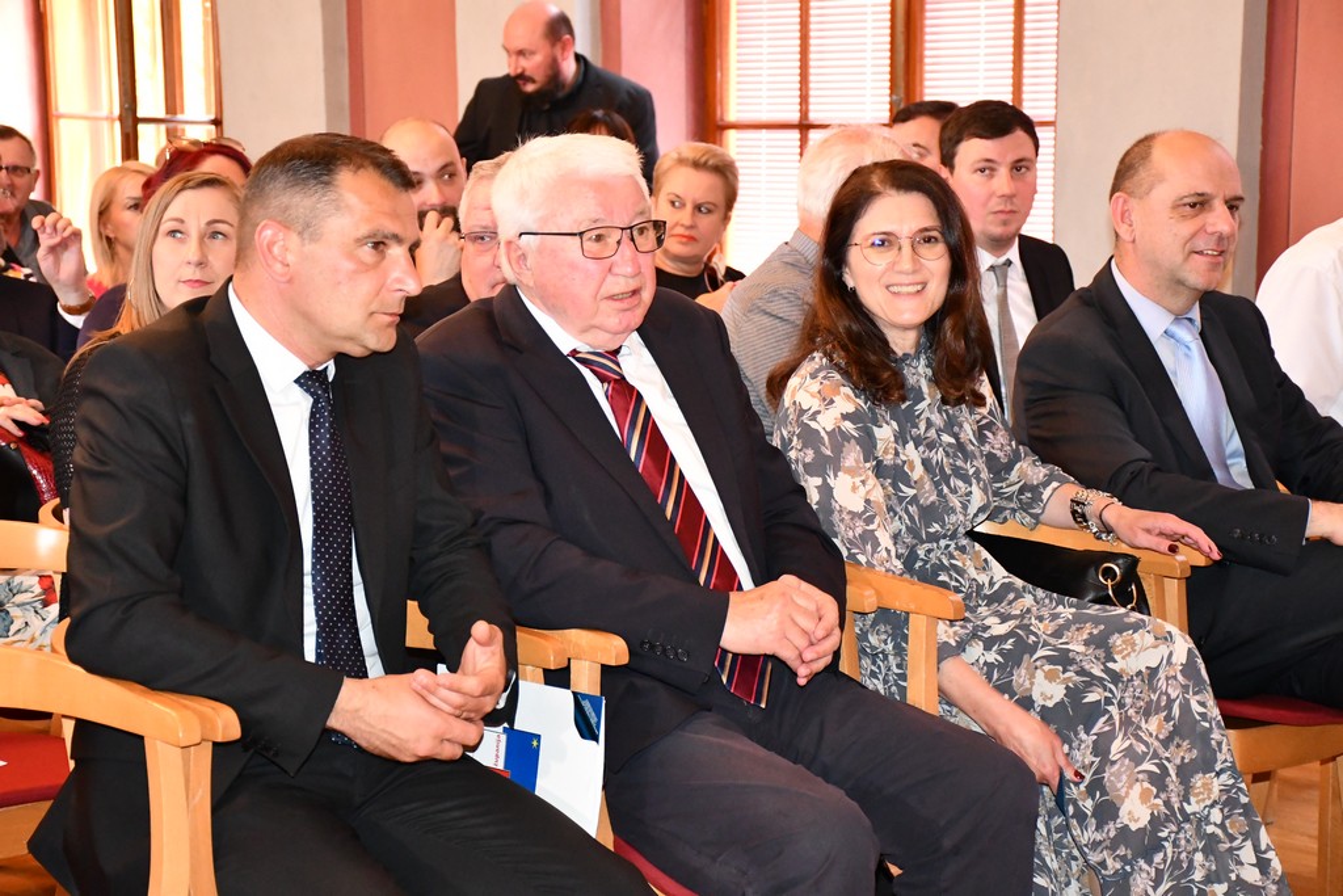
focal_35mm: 78
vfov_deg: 17.5
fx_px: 2910
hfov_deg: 26.0
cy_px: 448
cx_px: 672
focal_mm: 52
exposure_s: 1/60
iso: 5000
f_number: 4.8
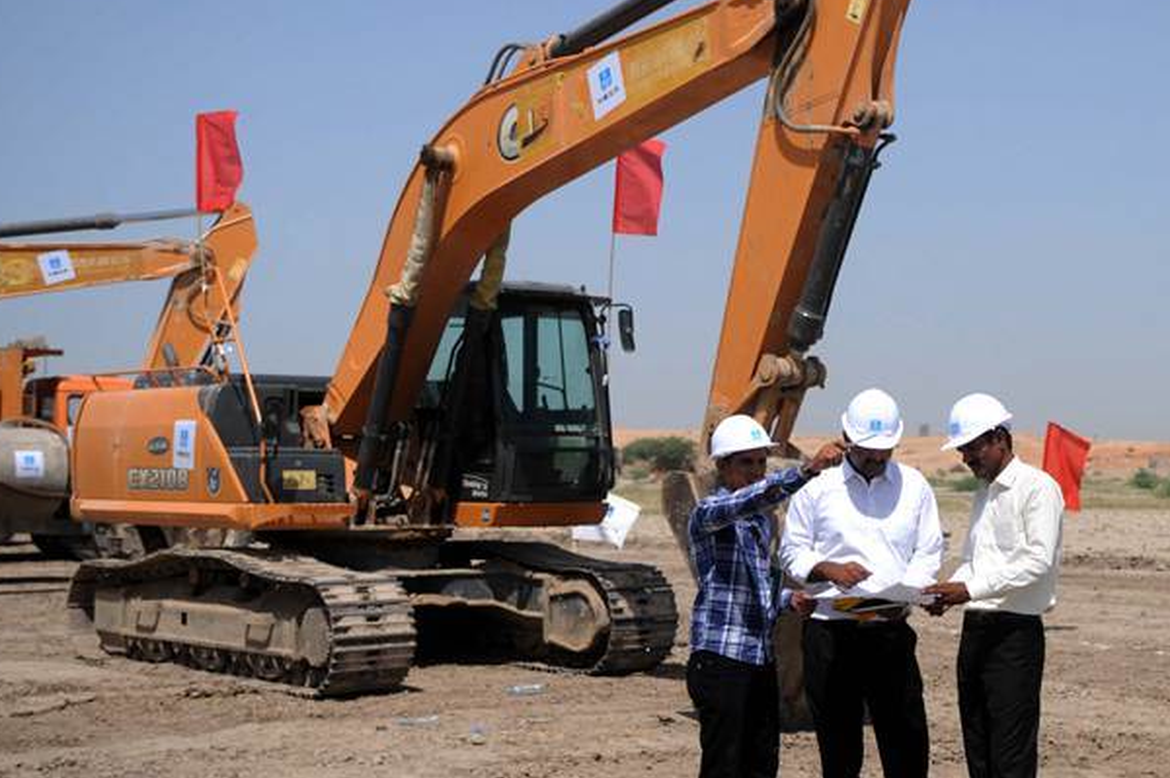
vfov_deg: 21.5
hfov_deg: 31.6
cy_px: 396
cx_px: 786
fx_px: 2046
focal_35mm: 63
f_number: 2.8
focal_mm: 28
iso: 200
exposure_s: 1/5000
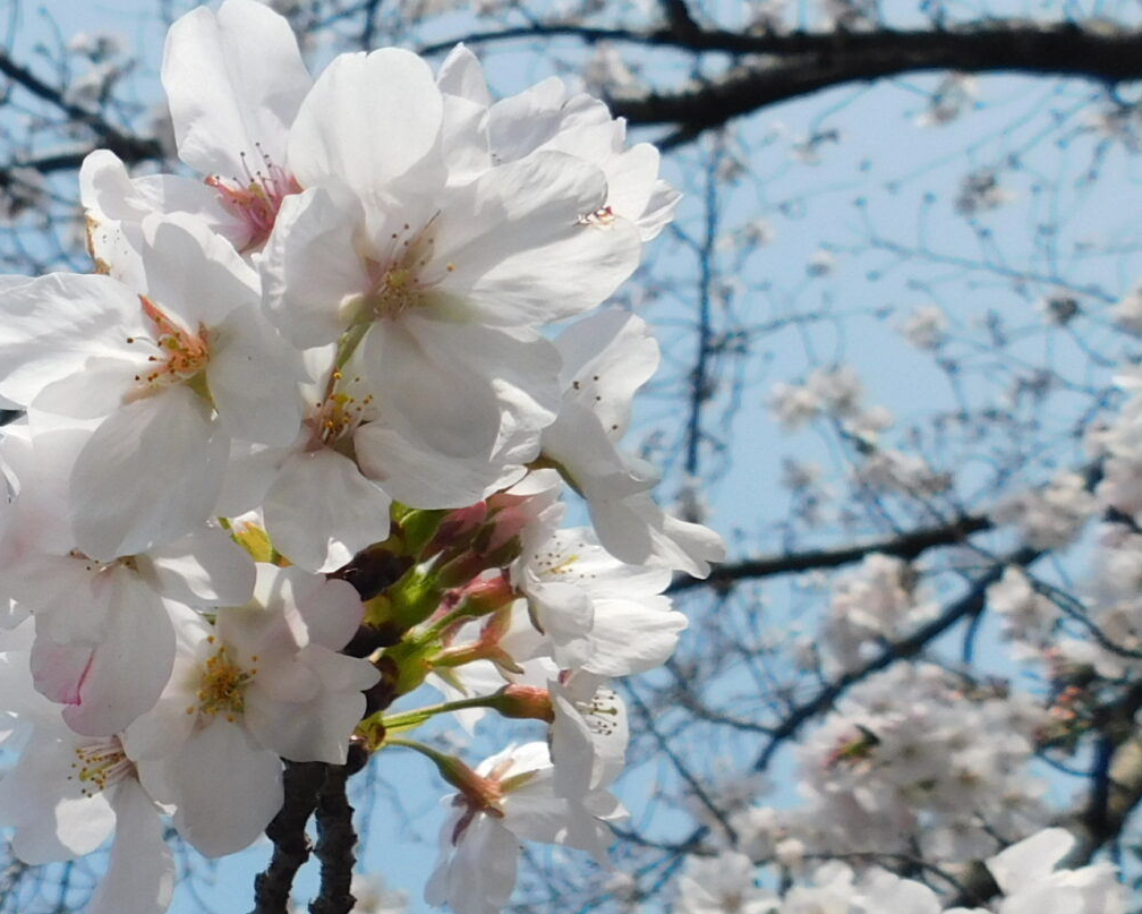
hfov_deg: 28.9
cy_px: 616
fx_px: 1927
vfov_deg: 26.5
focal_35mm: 57
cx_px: -206
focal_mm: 4
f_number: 6
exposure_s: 1/640
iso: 125
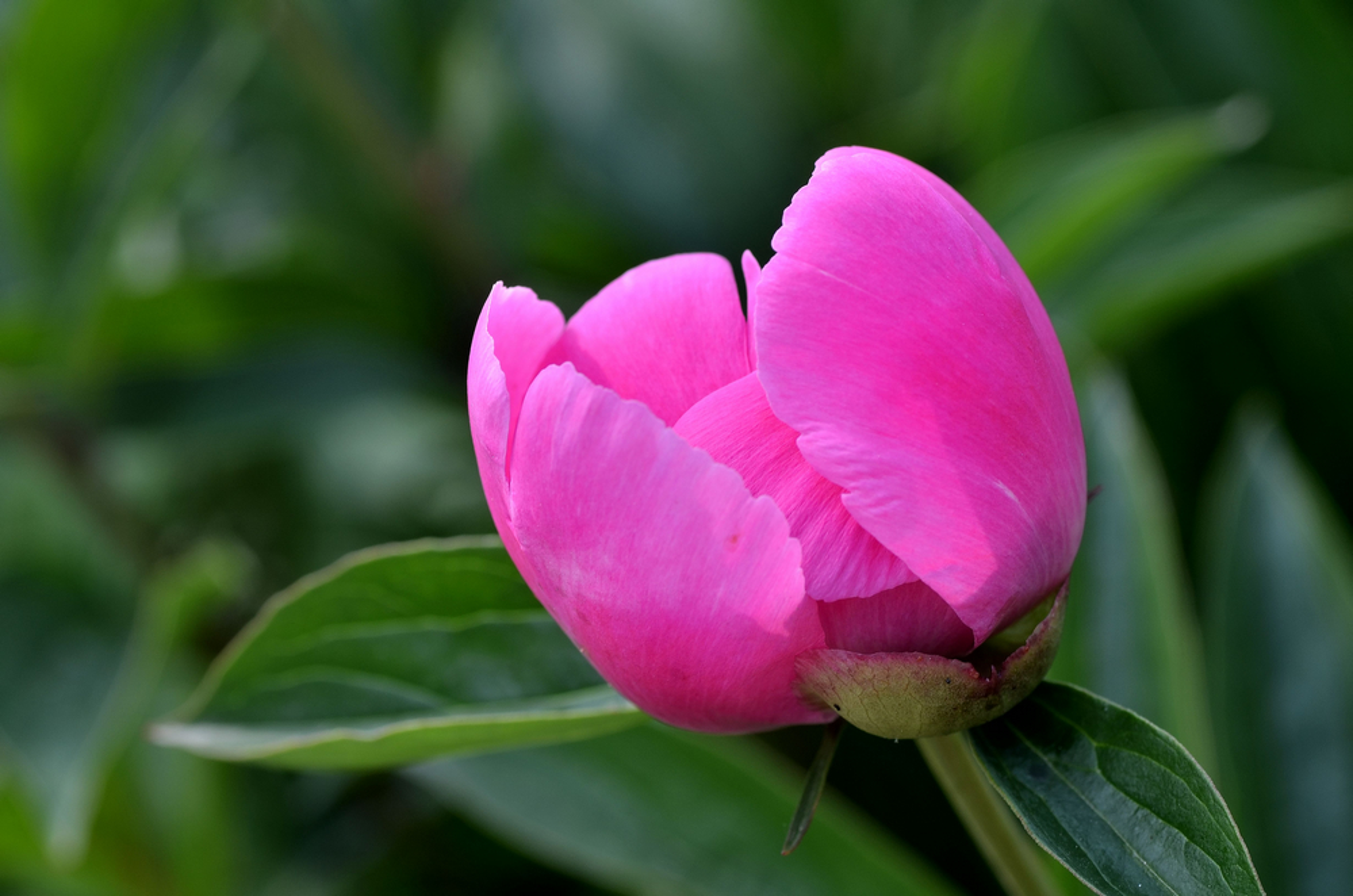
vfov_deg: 10.1
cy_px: 448
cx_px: 676
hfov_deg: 15.2
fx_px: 5062
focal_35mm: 135
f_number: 9
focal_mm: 90
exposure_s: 1/160
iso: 100
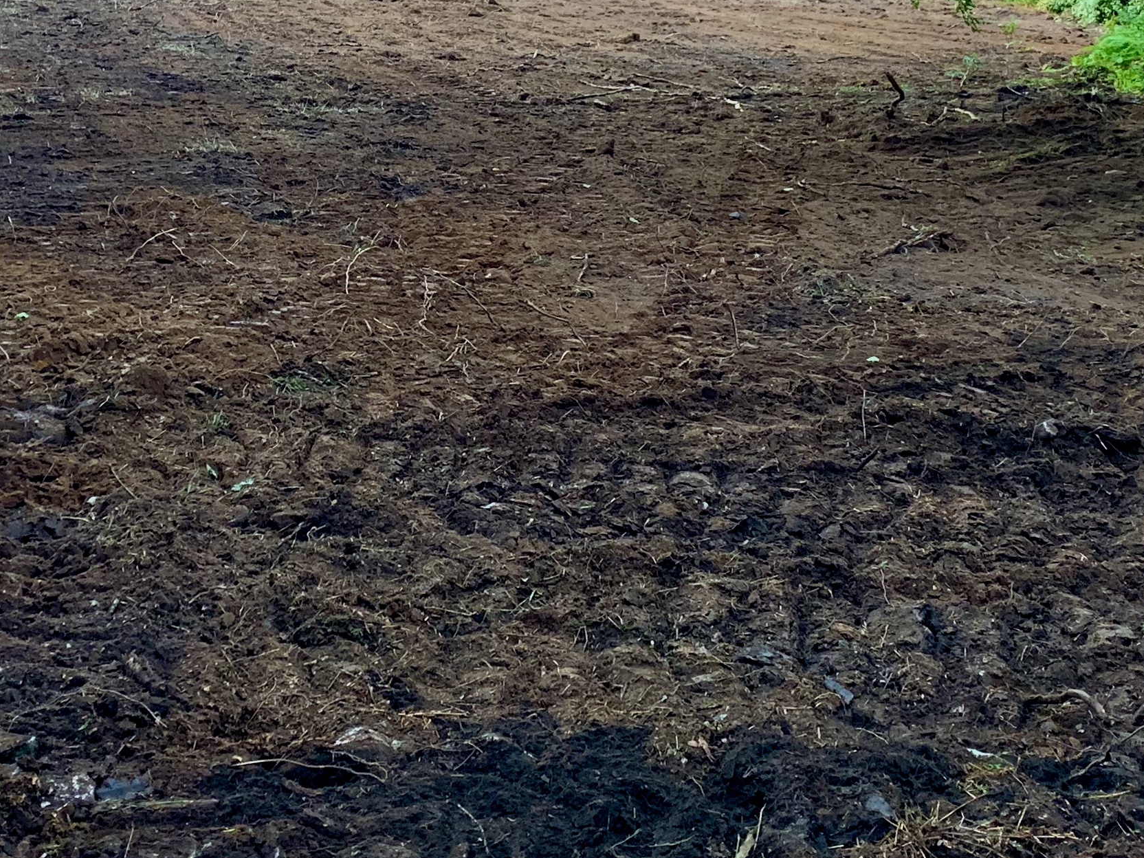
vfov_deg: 22.7
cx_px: 428
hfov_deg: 30.6
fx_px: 2082
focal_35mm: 63
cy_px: 76
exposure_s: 1/60
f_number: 1.8
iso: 100
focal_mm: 4.25
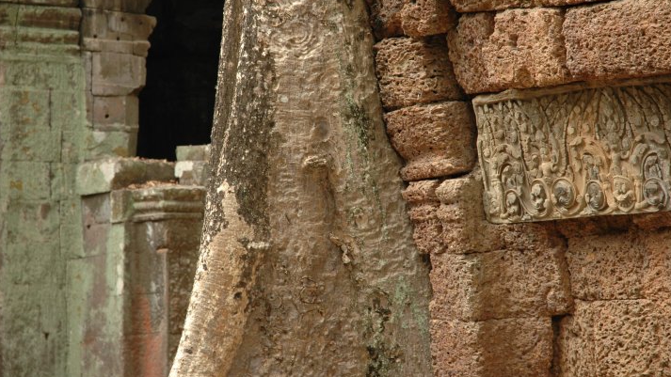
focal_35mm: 111
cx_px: 335
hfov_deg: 19.3
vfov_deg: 10.9
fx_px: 1975
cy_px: 163
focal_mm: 70
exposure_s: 1/80
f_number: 4.5
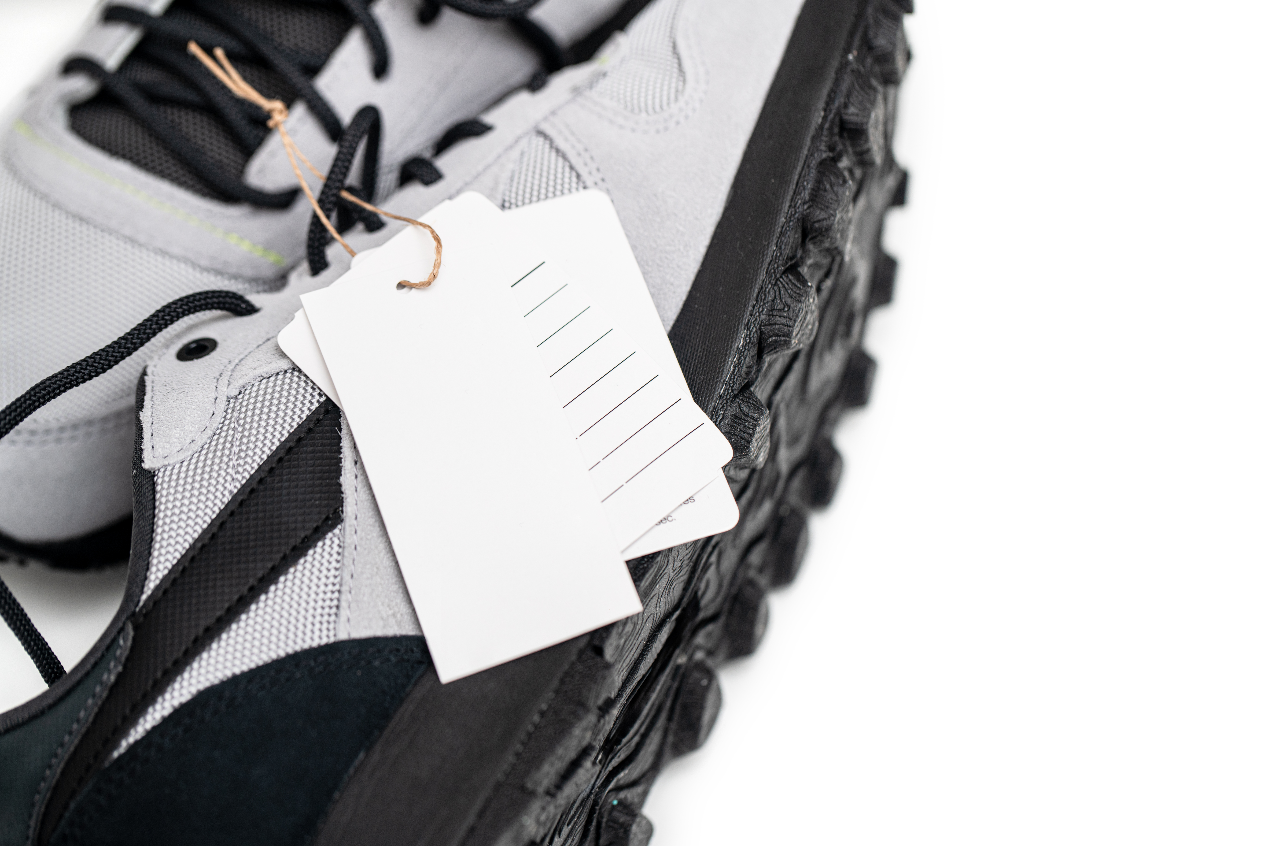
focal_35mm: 100
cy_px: 423
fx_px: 3522
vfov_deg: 13.7
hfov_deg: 20.4
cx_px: 634
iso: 200
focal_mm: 100
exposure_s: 1/160
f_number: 4
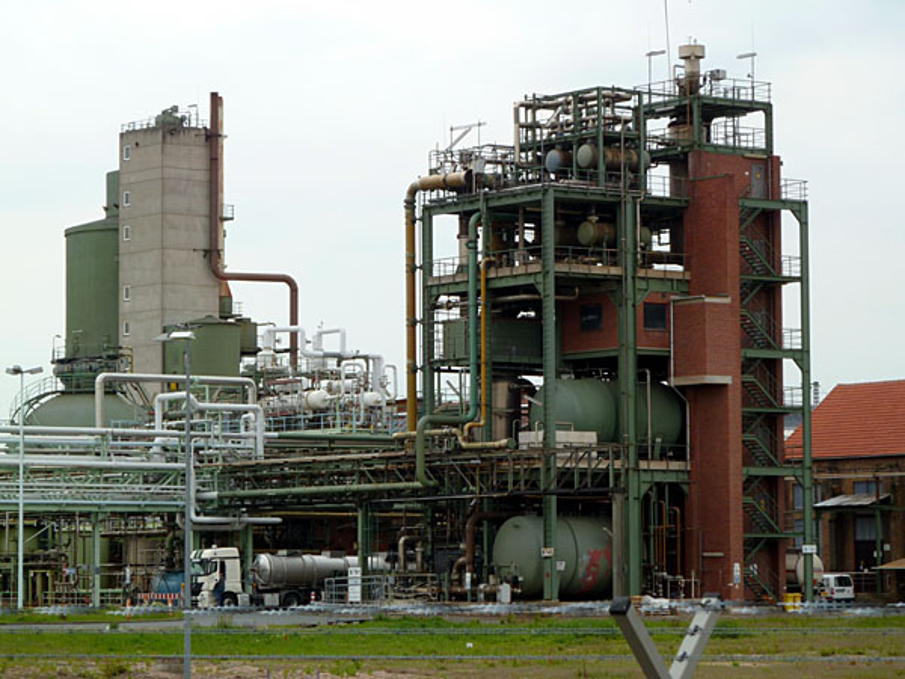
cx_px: 452
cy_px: 340
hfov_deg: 14.4
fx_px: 3582
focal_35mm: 137
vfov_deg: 10.8
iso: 80
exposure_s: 1/80
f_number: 4.5
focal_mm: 22.5
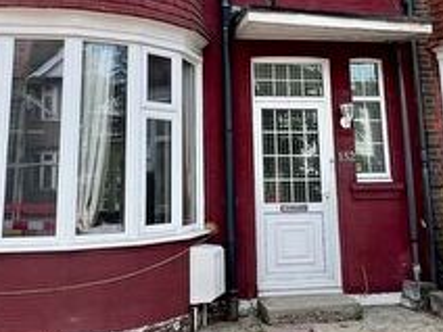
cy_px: 43
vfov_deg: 32.2
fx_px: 550
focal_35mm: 43
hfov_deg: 43.8
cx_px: 217
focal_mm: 1.57
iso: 32
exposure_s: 1/541
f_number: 1.8
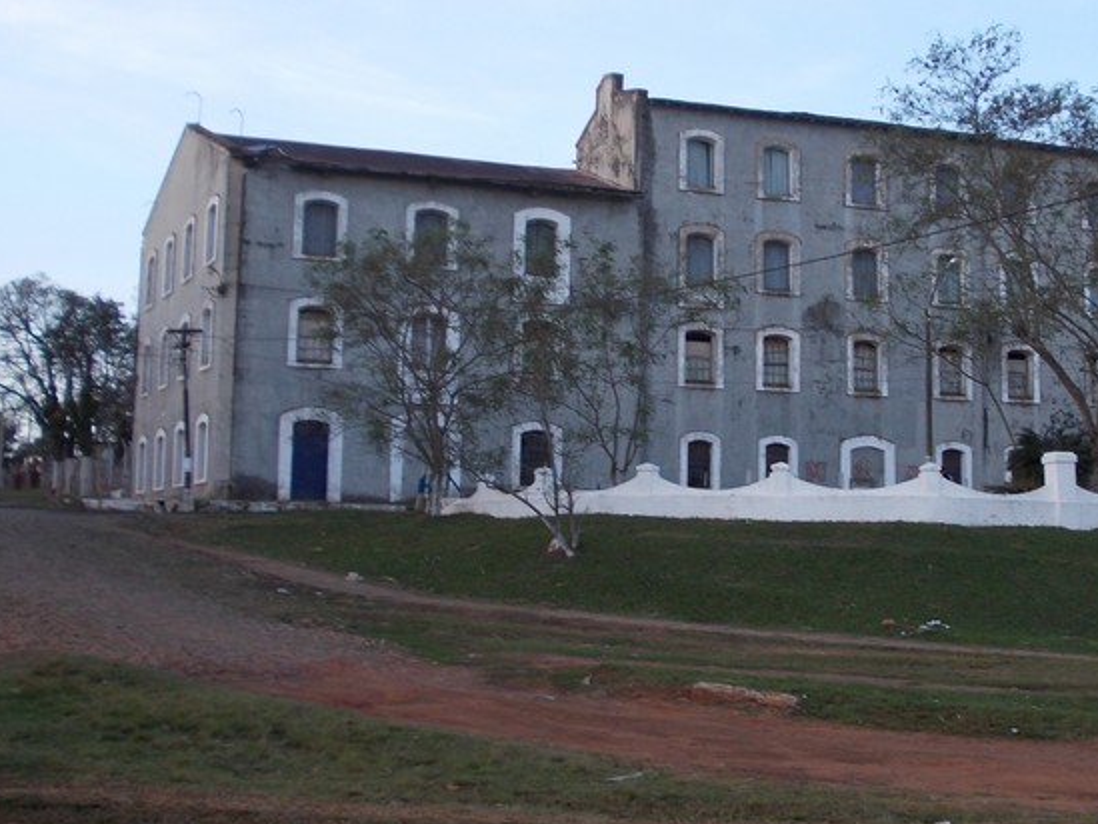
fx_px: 1681
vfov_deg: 27.5
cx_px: 694
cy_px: 380
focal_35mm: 53
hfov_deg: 35.9
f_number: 3.1
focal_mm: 5.3
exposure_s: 1/30
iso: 80
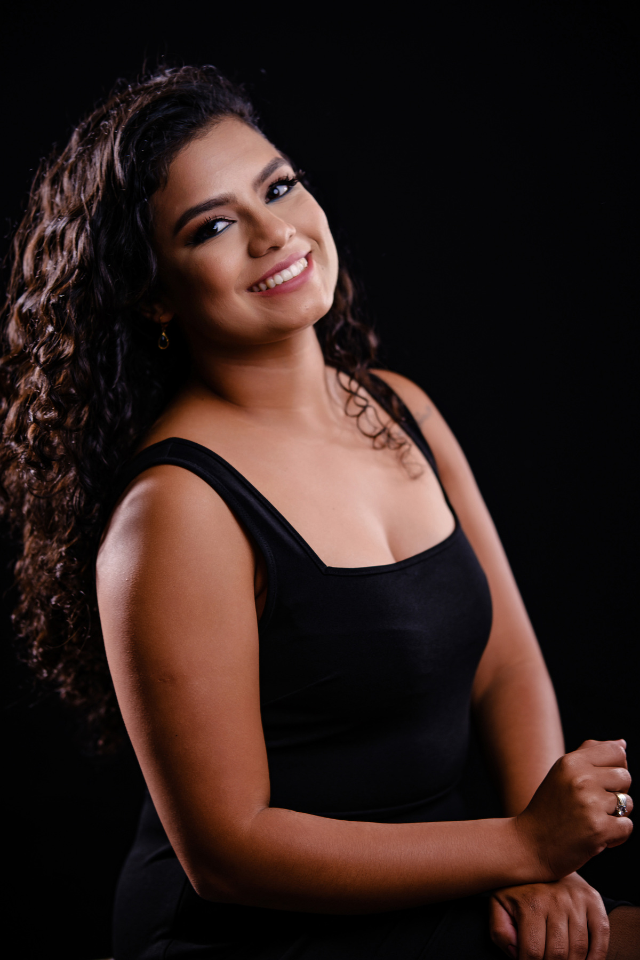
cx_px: 320
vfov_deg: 27.0
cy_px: 480
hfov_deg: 18.2
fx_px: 2000
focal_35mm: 75
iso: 160
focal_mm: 50
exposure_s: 1/80
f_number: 1.8
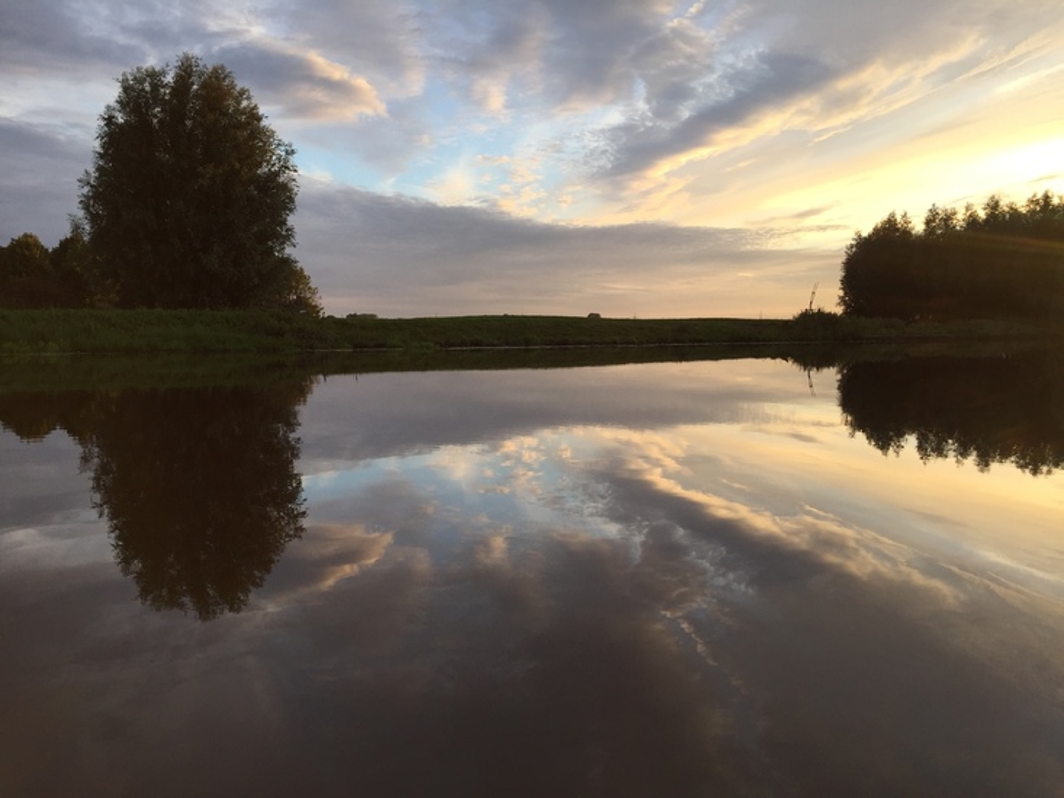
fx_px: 892
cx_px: 532
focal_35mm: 29
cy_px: 399
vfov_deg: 48.2
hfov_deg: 61.7
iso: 32
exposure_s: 1/275
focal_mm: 4.15
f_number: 2.2
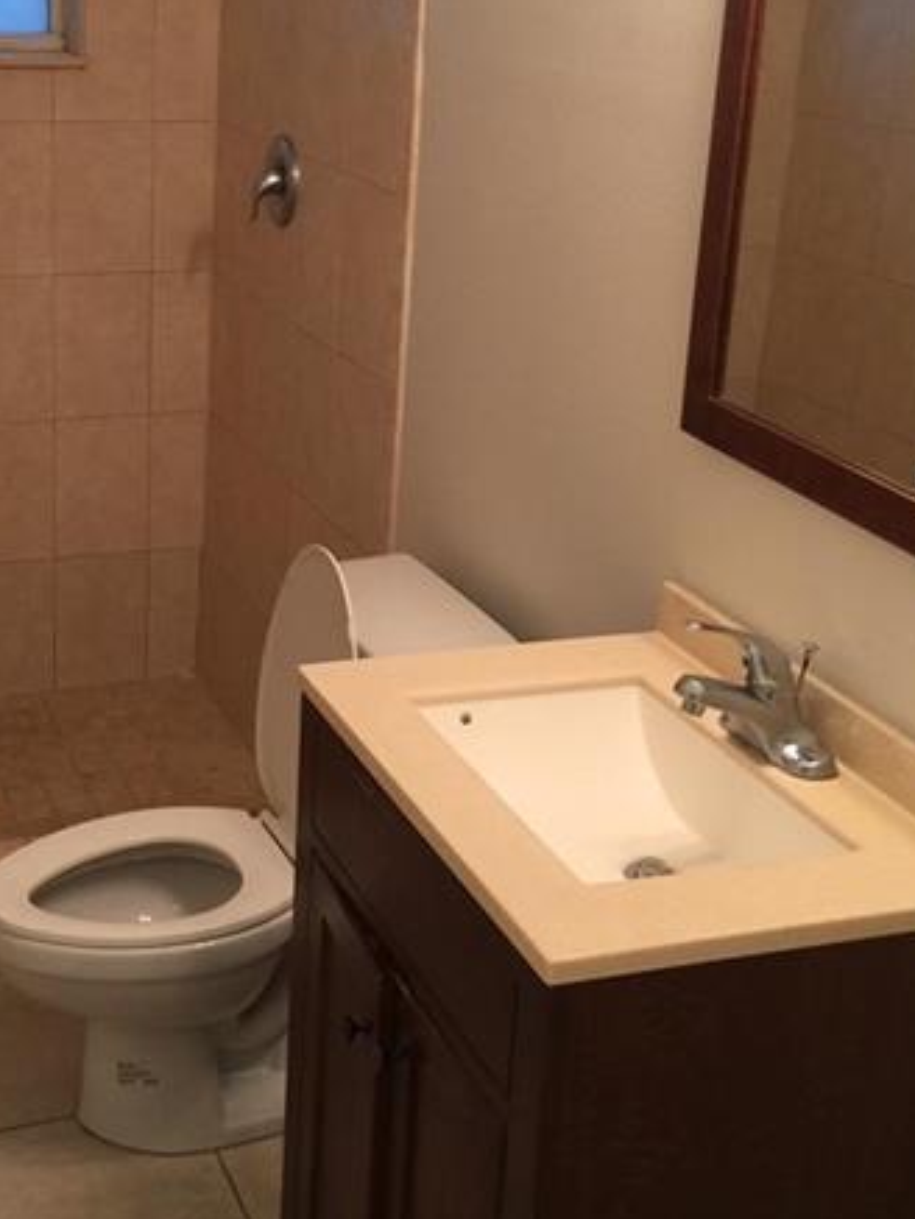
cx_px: 240
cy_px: 477
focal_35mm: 51
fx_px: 1797
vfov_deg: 37.3
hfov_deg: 28.2
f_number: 2.2
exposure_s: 1/15
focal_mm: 4.15
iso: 32
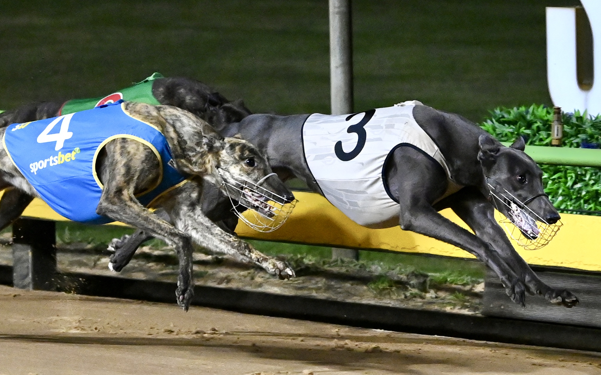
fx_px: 1720
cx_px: 300
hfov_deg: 19.8
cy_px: 190
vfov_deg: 12.5
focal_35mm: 105
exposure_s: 1/3200
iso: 10000
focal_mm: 102
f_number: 4.5
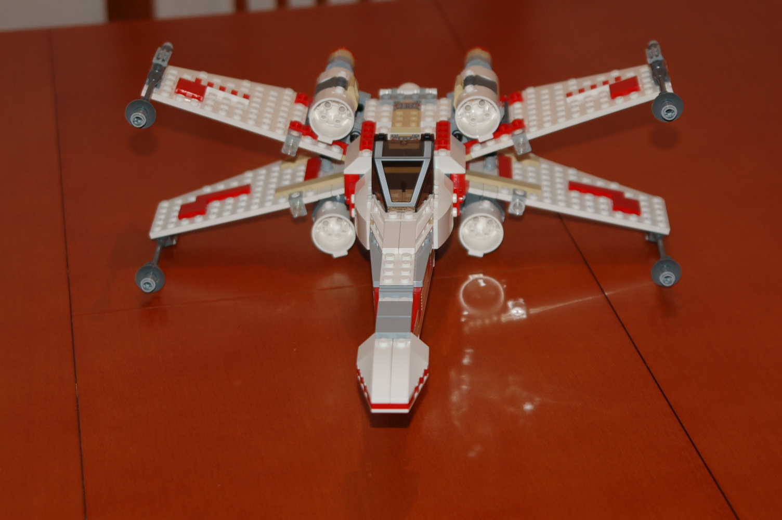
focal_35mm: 90
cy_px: 260
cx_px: 391
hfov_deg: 22.6
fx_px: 1953
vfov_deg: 15.2
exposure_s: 1/60
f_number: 4.8
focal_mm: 60
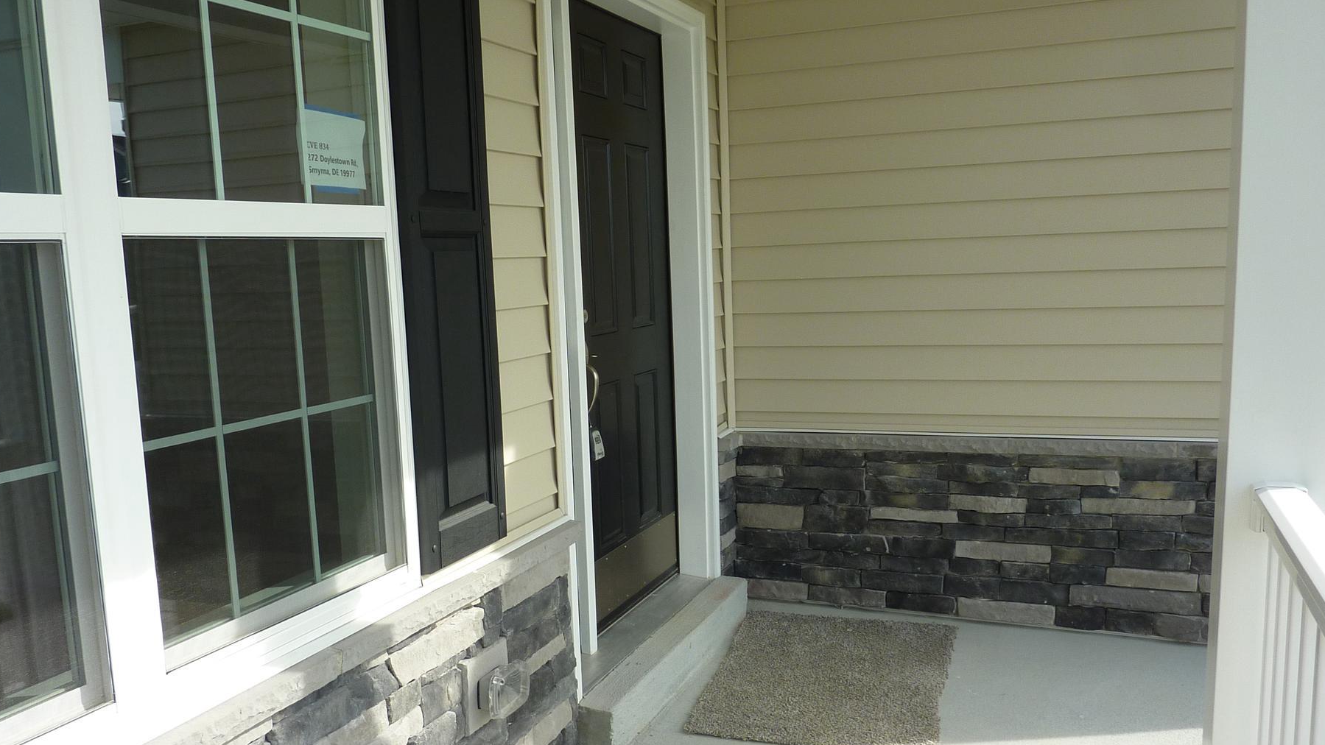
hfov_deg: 62.5
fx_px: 1089
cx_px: 614
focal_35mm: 31
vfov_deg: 37.6
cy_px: 446
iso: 80
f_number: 4
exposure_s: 1/320
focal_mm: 4.1
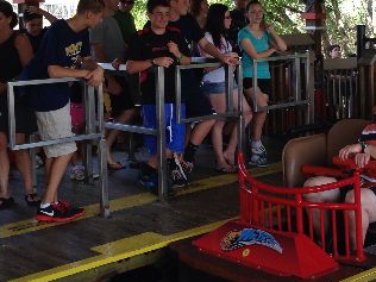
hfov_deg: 25.1
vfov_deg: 19.0
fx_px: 836
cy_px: 74
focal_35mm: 77
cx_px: 277
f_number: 2.4
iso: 64
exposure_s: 1/120
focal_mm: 4.13
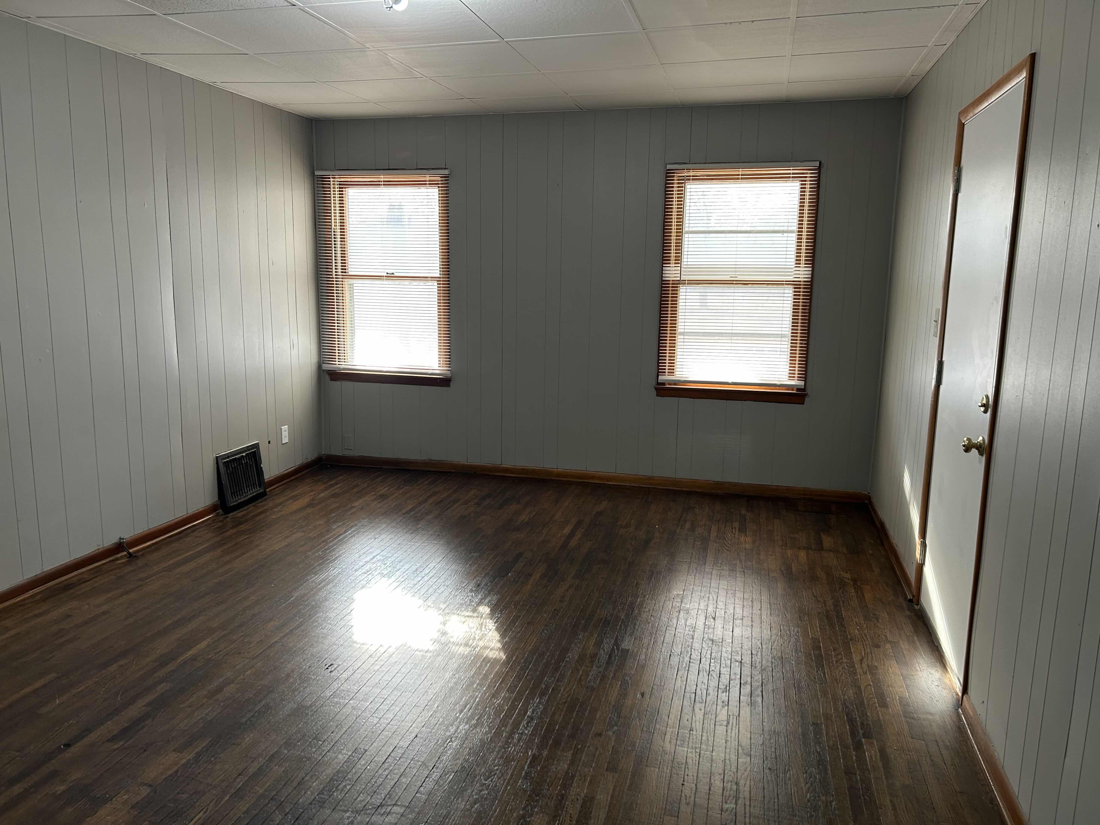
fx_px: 826
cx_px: 550
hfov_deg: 67.3
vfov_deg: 53.1
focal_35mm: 26
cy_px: 412
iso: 125
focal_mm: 5.7
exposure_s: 1/121
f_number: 1.5
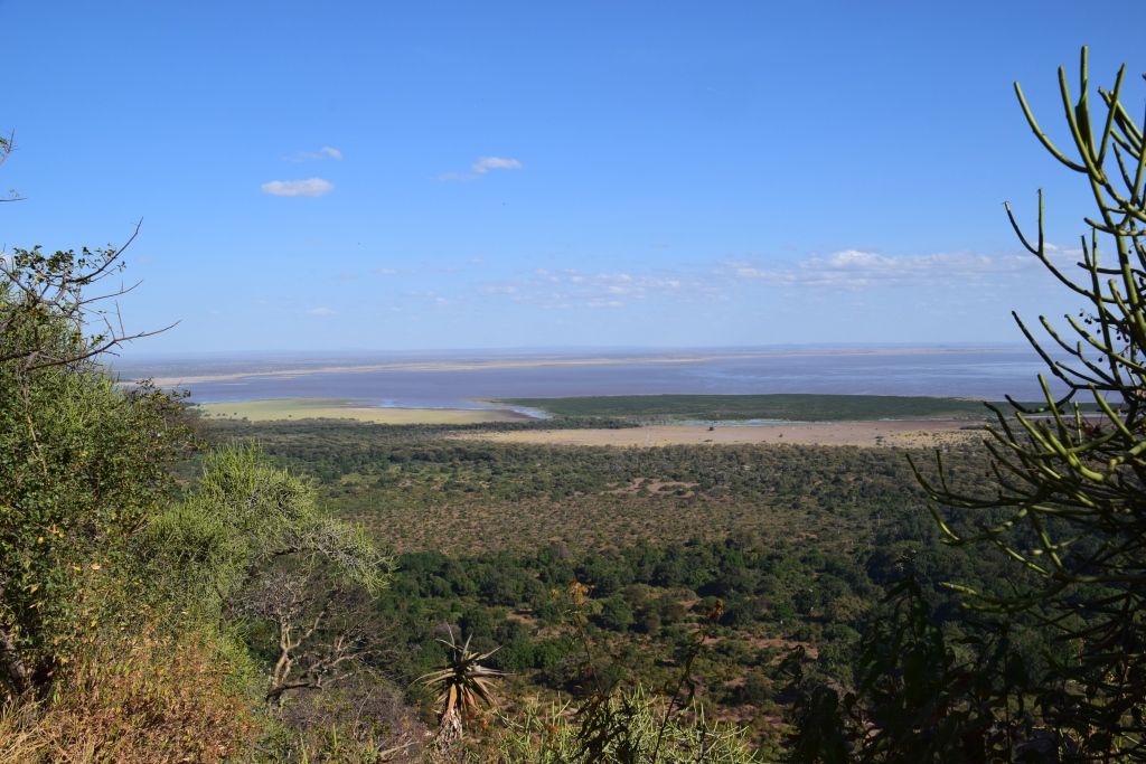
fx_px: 1098
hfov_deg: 55.1
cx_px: 573
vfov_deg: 38.4
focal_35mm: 34
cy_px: 382
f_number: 11
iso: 360
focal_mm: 23
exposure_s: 1/500
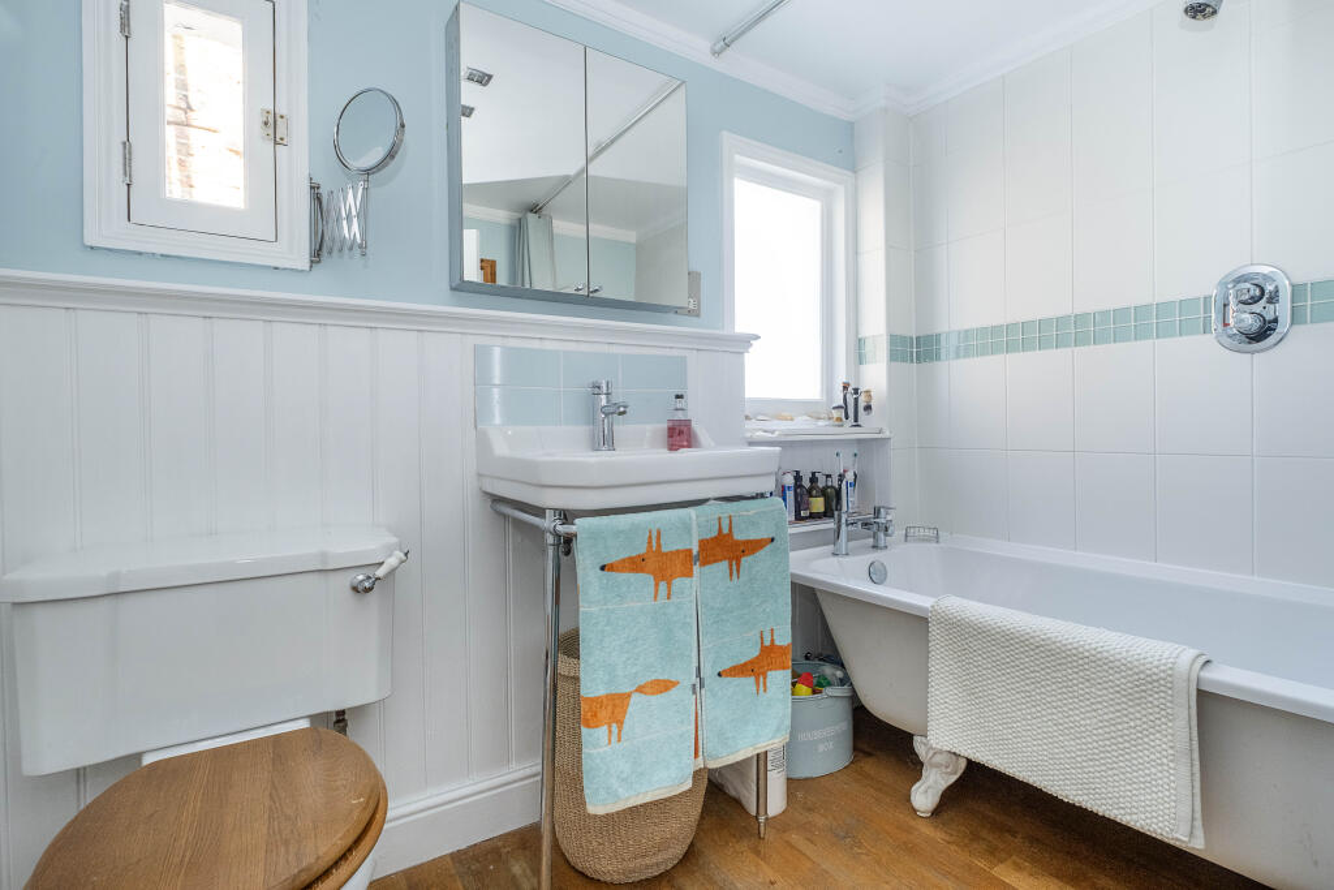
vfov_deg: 77.3
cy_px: 445
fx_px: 556
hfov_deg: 100.4
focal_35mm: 15
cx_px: 667
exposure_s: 1/20
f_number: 7.1
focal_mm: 10
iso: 500
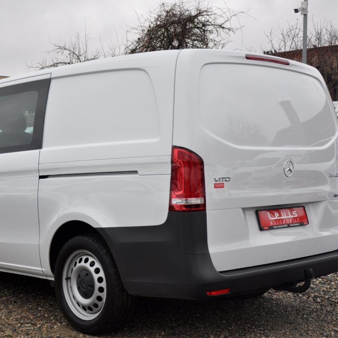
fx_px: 641
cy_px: 168
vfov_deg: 29.6
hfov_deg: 29.3
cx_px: 111
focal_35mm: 58
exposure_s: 1/100
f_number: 5
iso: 500
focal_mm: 30
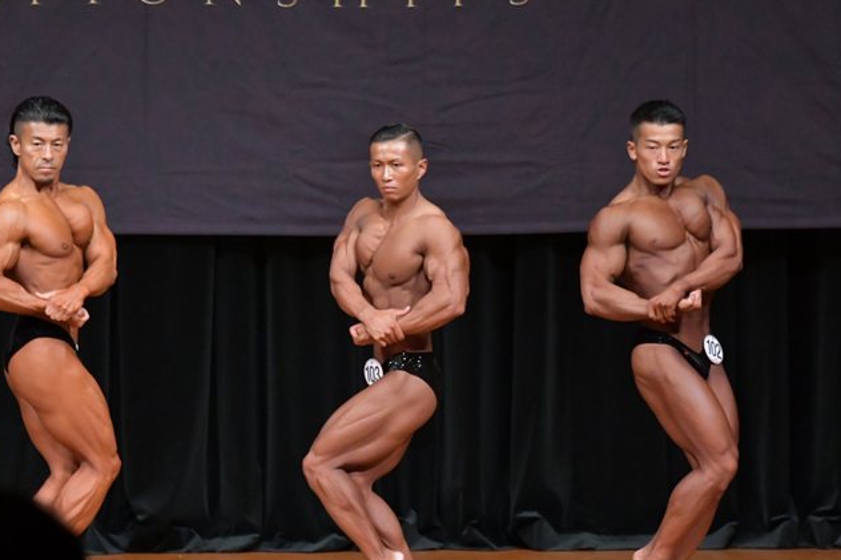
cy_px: 335
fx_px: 7730
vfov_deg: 4.2
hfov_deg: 6.2
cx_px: 373
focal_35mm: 331
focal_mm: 180
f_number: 5.6
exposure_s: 1/400
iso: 5000
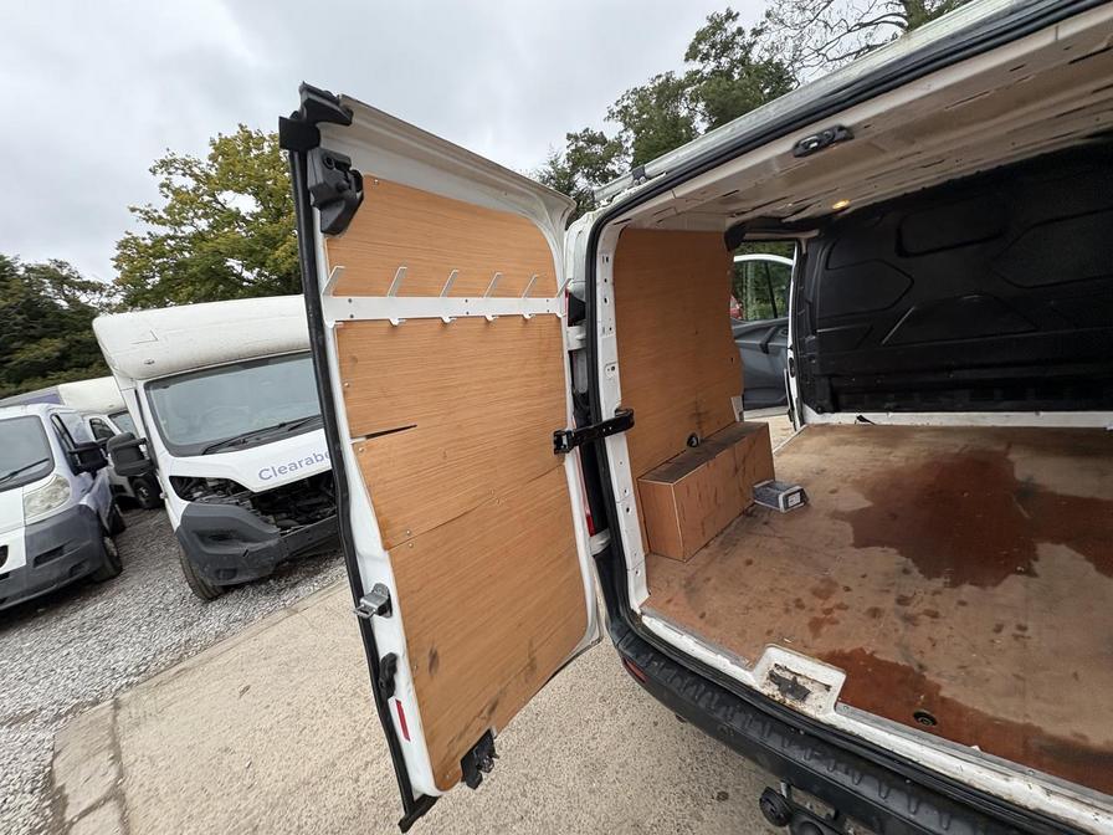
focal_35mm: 14
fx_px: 450
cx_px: 556
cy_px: 418
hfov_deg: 102.1
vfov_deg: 85.7
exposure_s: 1/99
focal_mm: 2.22
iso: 80
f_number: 2.2
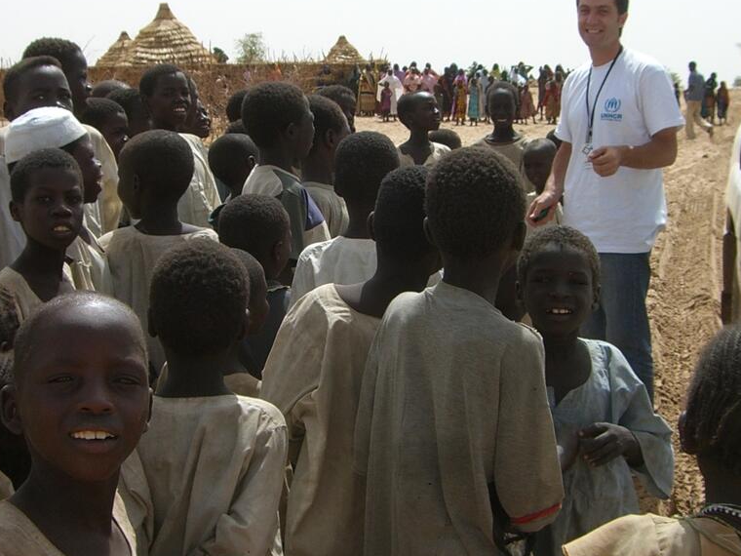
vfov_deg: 24.4
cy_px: 222
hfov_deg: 32.2
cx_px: 367
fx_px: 1284
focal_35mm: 60
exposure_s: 1/640
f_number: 4.3
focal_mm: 6.2
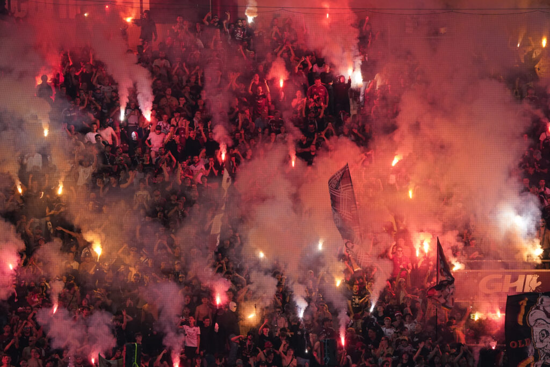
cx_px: 275
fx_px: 5027
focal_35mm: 329
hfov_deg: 6.3
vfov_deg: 4.2
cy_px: 184
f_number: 6.3
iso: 4000
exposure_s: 1/1250
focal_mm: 329
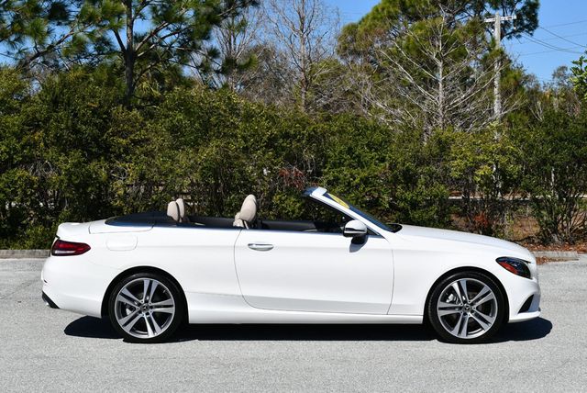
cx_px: 294
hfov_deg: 28.8
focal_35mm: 70
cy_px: 196
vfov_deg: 19.5
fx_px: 1142
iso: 100
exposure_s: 1/400
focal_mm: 35
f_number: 9
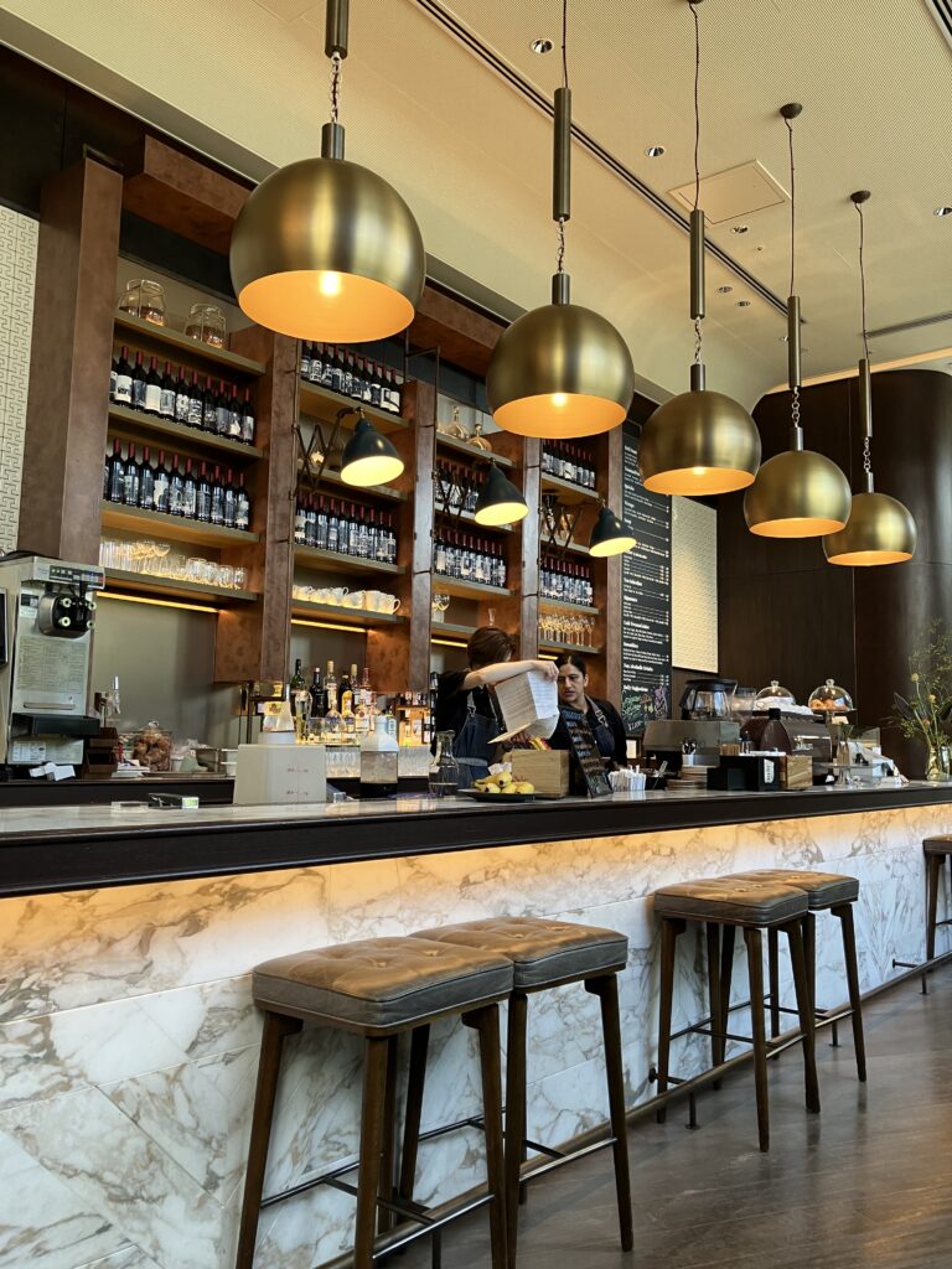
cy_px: 634
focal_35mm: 28
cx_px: 476
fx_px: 1027
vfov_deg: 63.4
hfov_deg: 49.7
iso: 80
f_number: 1.8
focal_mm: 3.99
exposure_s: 1/51
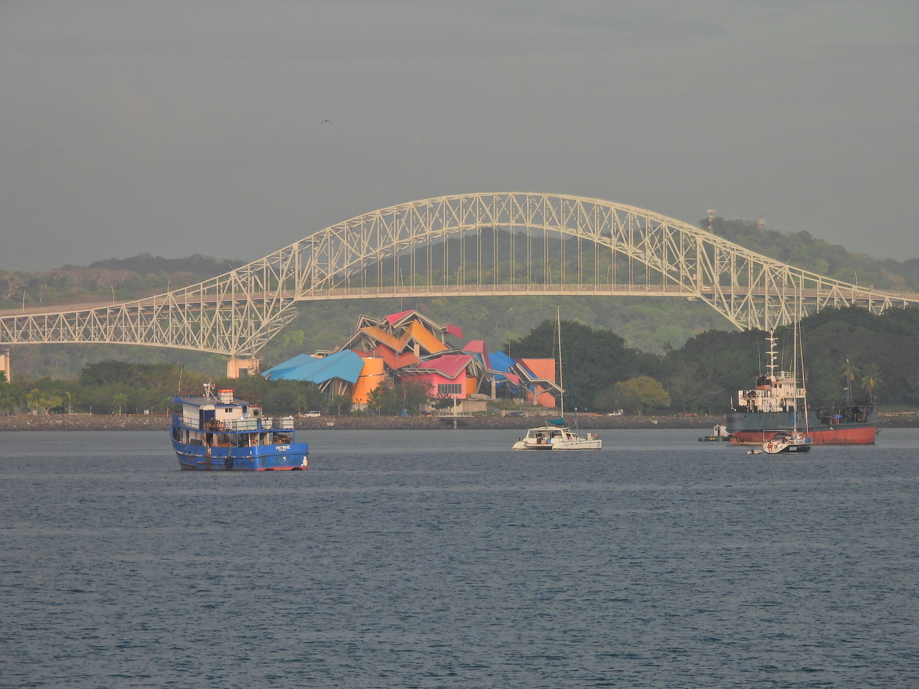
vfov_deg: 3.7
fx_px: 10619
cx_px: 460
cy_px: 344
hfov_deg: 5.0
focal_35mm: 400
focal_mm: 71.4
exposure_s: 1/250
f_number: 5
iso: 100
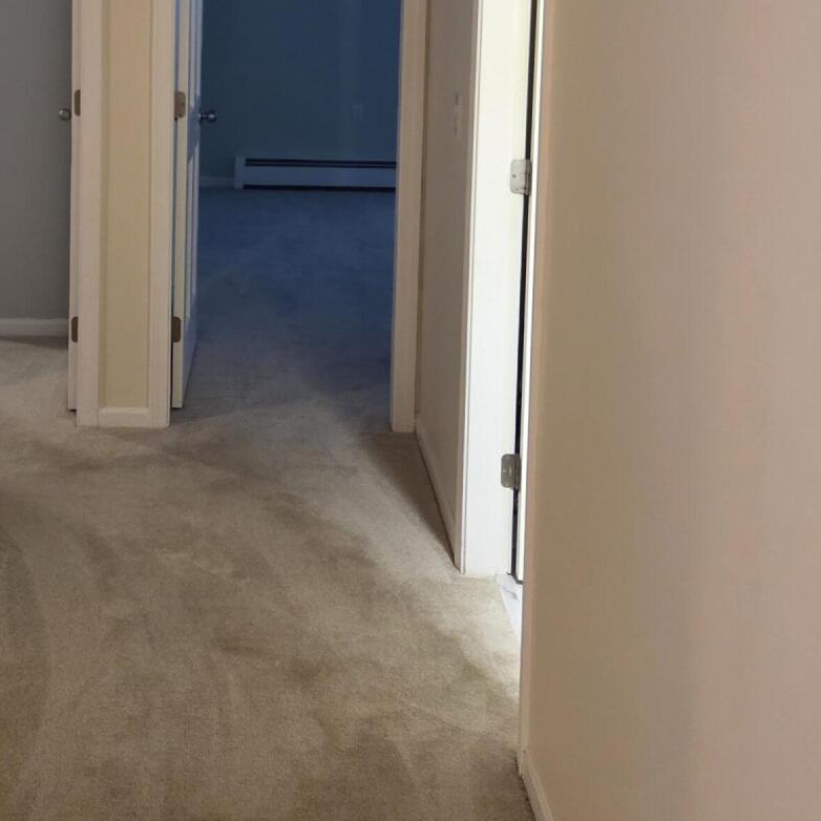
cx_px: 299
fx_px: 1395
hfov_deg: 32.6
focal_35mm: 52
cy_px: 55
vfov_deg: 31.0
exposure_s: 1/120
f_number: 1.8
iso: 1000
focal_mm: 5.4
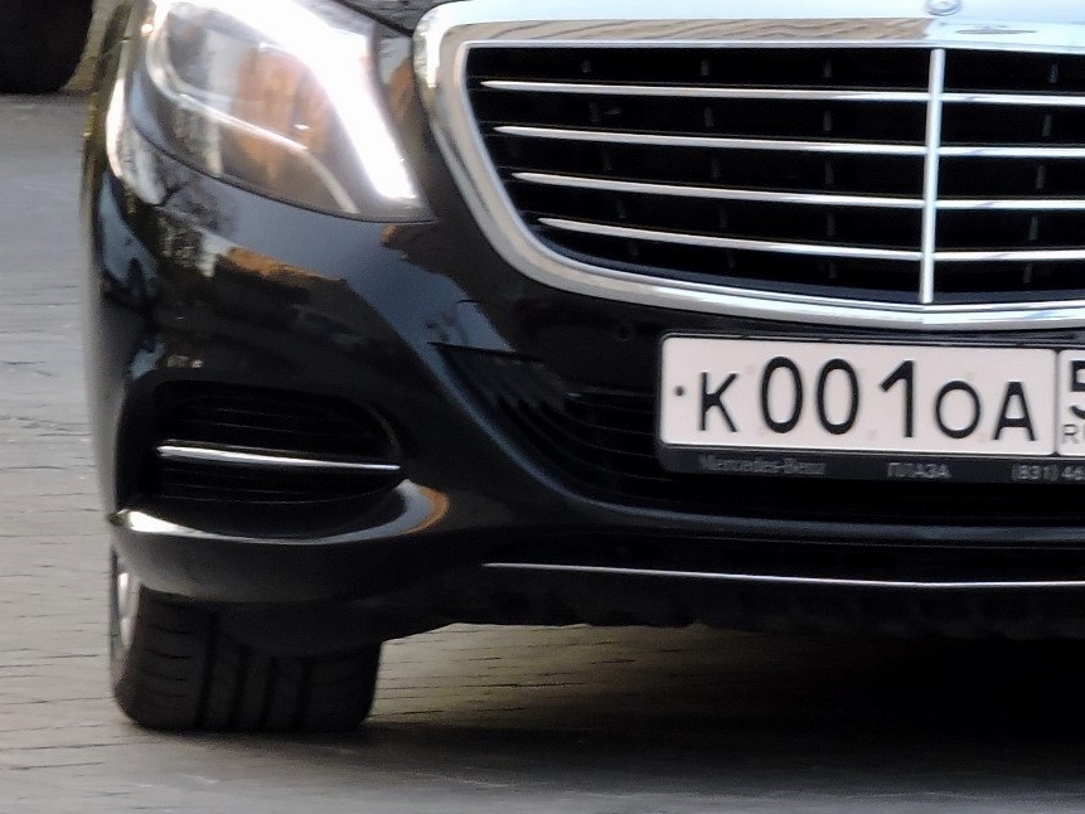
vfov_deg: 2.9
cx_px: 1185
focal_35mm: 511
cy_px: -103
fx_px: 16019
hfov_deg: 3.9
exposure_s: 1/60
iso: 250
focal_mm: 39.4
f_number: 5.3
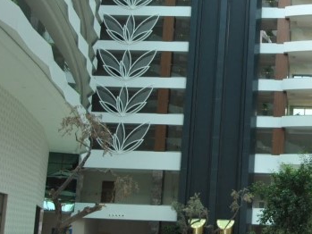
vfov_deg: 18.3
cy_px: 82
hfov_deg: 23.4
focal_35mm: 81
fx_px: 727
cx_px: 303
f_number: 4.2
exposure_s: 1/125
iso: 180
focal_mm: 17
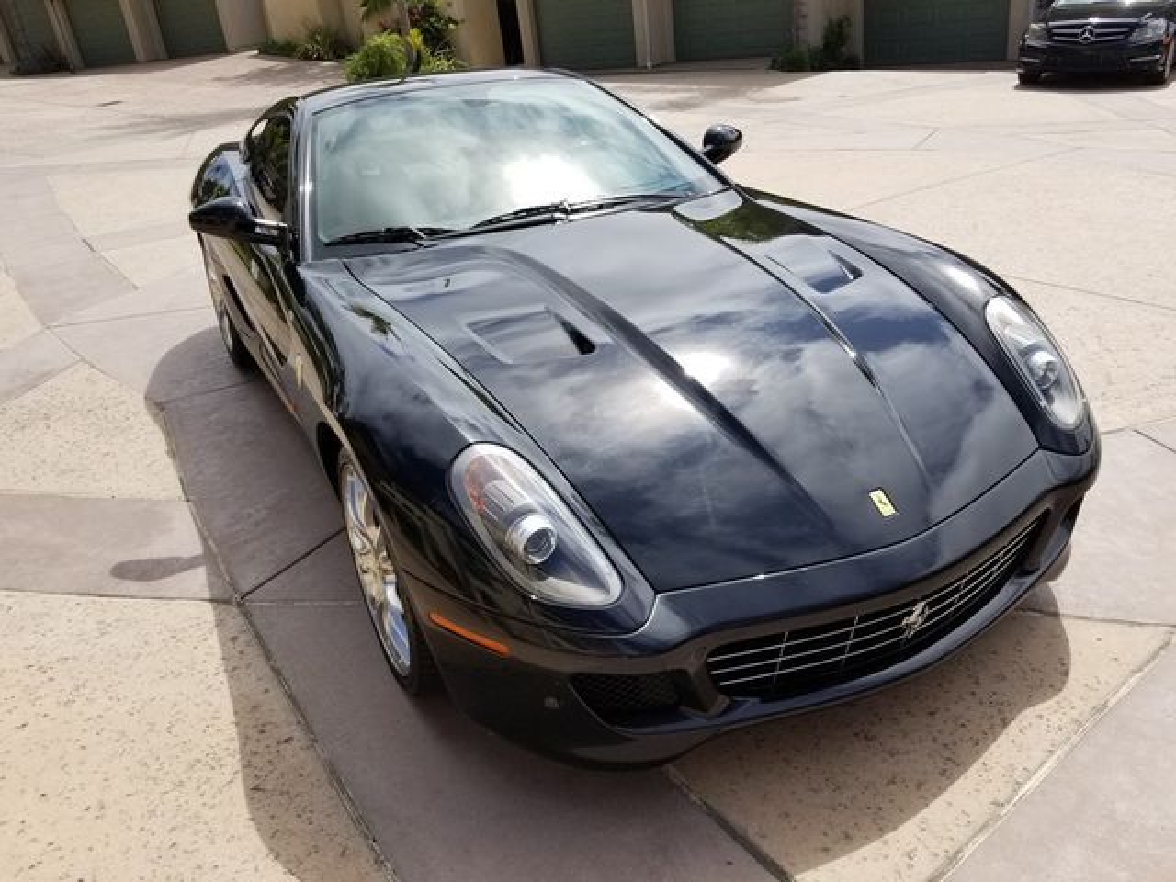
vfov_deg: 53.1
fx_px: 883
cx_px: 588
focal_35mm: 26
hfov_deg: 67.3
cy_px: 441
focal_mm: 4.3
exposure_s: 1/2672
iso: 50
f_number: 1.7
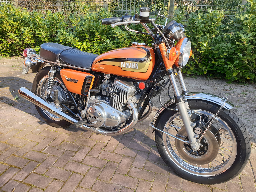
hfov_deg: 67.3
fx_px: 192
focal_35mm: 26
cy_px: 96
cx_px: 128
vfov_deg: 53.1
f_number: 2.4
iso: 50
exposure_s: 1/175
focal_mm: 4.3
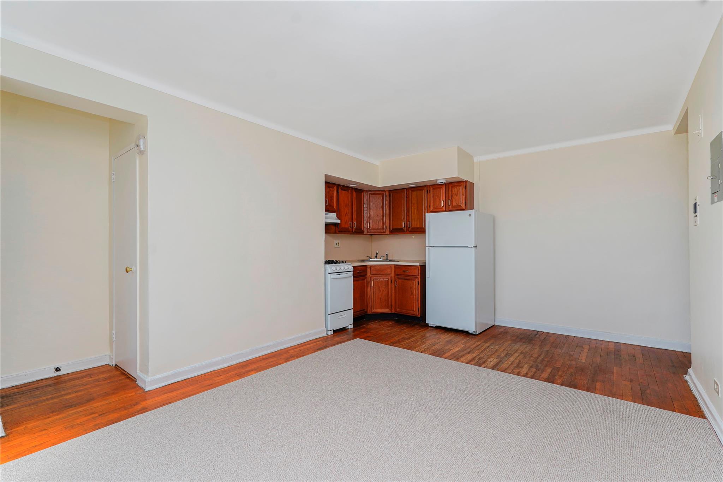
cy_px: 241
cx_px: 362
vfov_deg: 73.7
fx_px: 321
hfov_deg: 96.7
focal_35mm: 16
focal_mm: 16
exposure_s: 1/60
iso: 100
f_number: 5.6
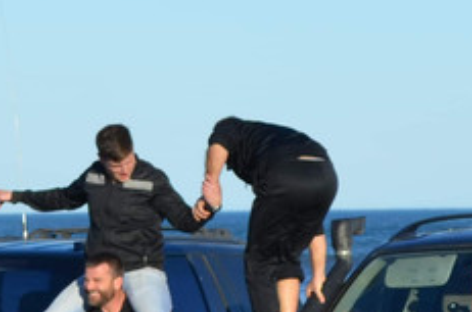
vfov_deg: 3.2
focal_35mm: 431
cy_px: 408
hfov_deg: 4.8
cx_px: 63
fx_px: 5634
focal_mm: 55
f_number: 8
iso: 100
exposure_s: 1/250
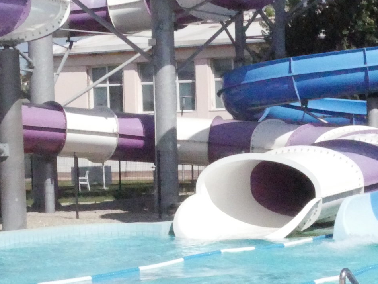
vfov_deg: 15.0
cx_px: 333
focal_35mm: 97
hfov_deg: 19.9
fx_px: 1059
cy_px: 282
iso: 12800
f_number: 22
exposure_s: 1/4000
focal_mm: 18
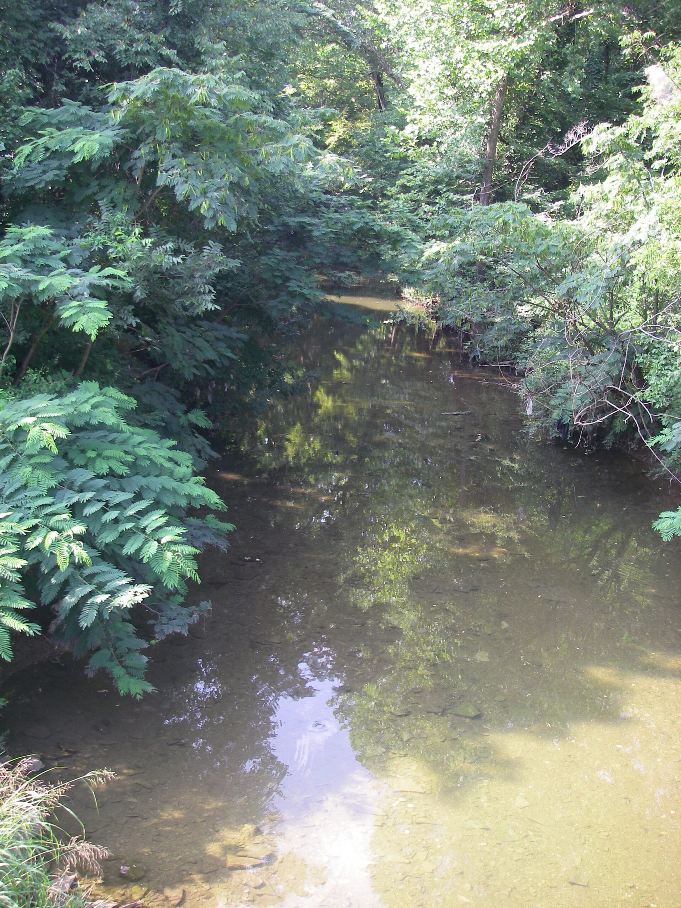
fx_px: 997
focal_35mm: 38
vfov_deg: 49.0
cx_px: 340
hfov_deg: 37.7
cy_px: 454
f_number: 3.3
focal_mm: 6.3
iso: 64
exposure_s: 1/50
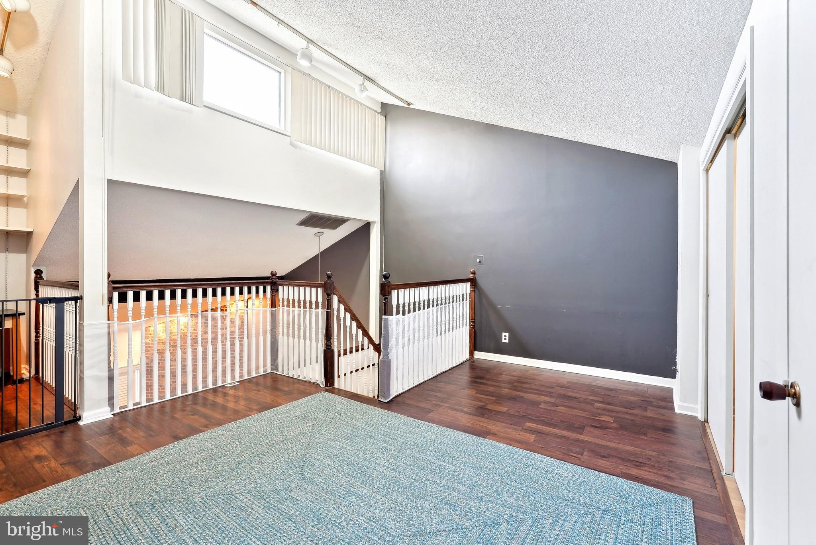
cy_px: 272
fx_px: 363
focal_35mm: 16
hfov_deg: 96.7
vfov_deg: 73.8
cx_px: 408
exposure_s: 1/8
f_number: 7.1
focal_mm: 16
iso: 400
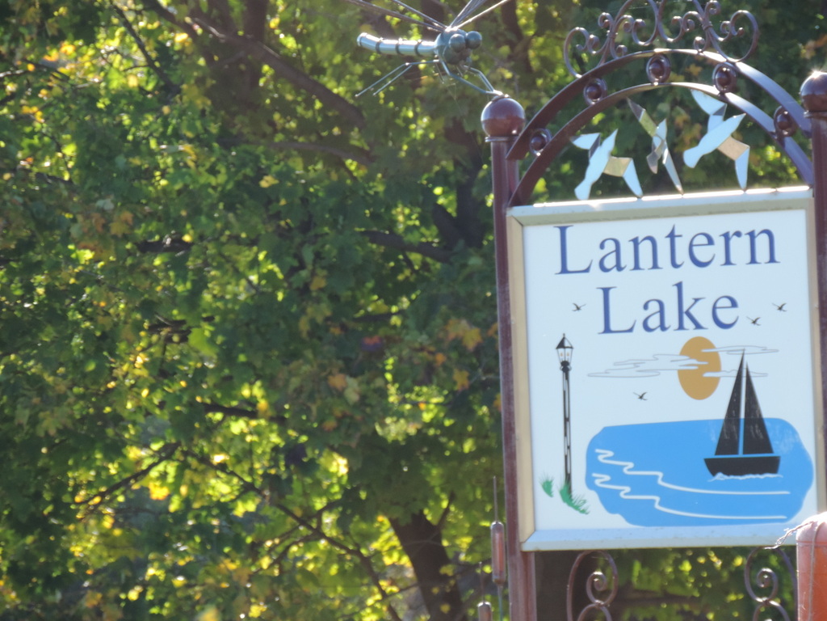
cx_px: 414
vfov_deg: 3.7
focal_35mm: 400
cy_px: 310
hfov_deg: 5.0
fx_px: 9556
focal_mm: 71.3
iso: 250
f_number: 4.8
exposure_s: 1/250
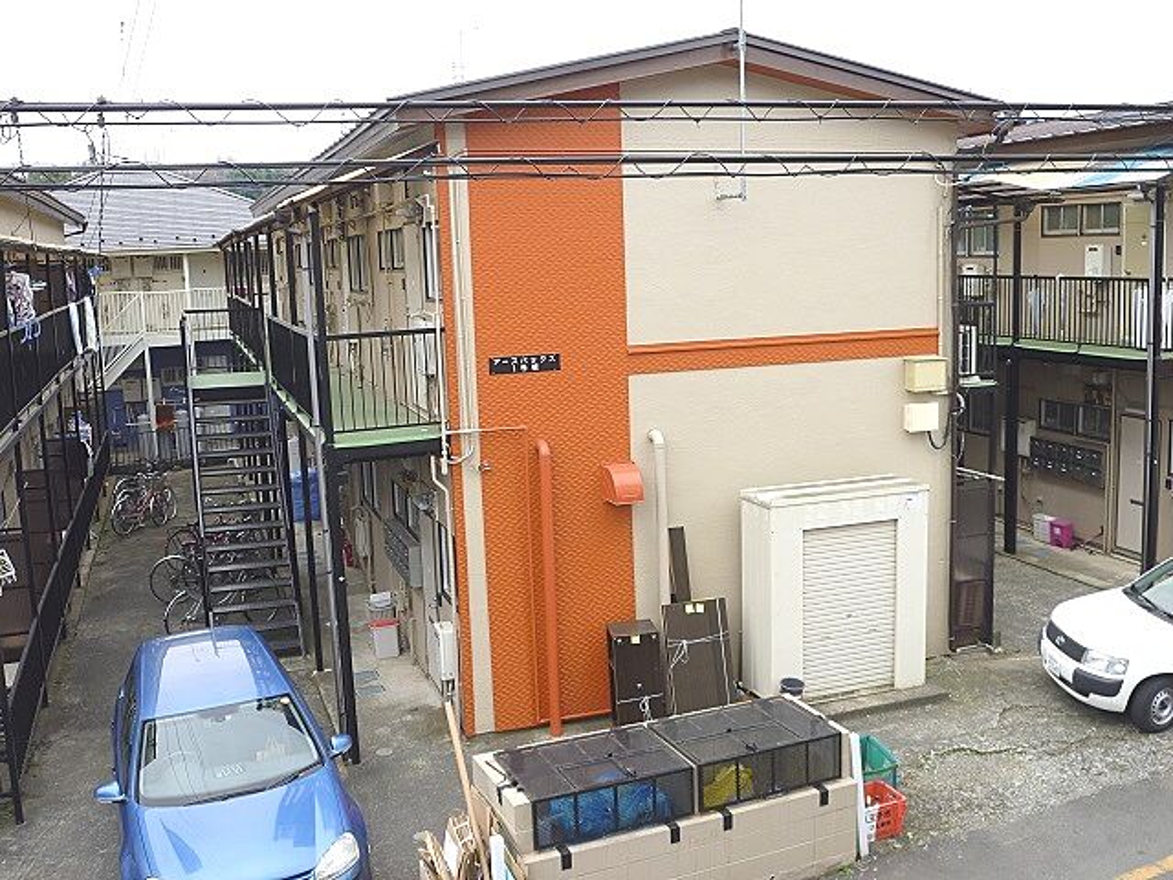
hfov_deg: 51.4
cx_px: 586
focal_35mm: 36
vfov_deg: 39.7
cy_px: 440
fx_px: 1220
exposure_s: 1/100
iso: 80
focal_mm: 6.3
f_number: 3.5
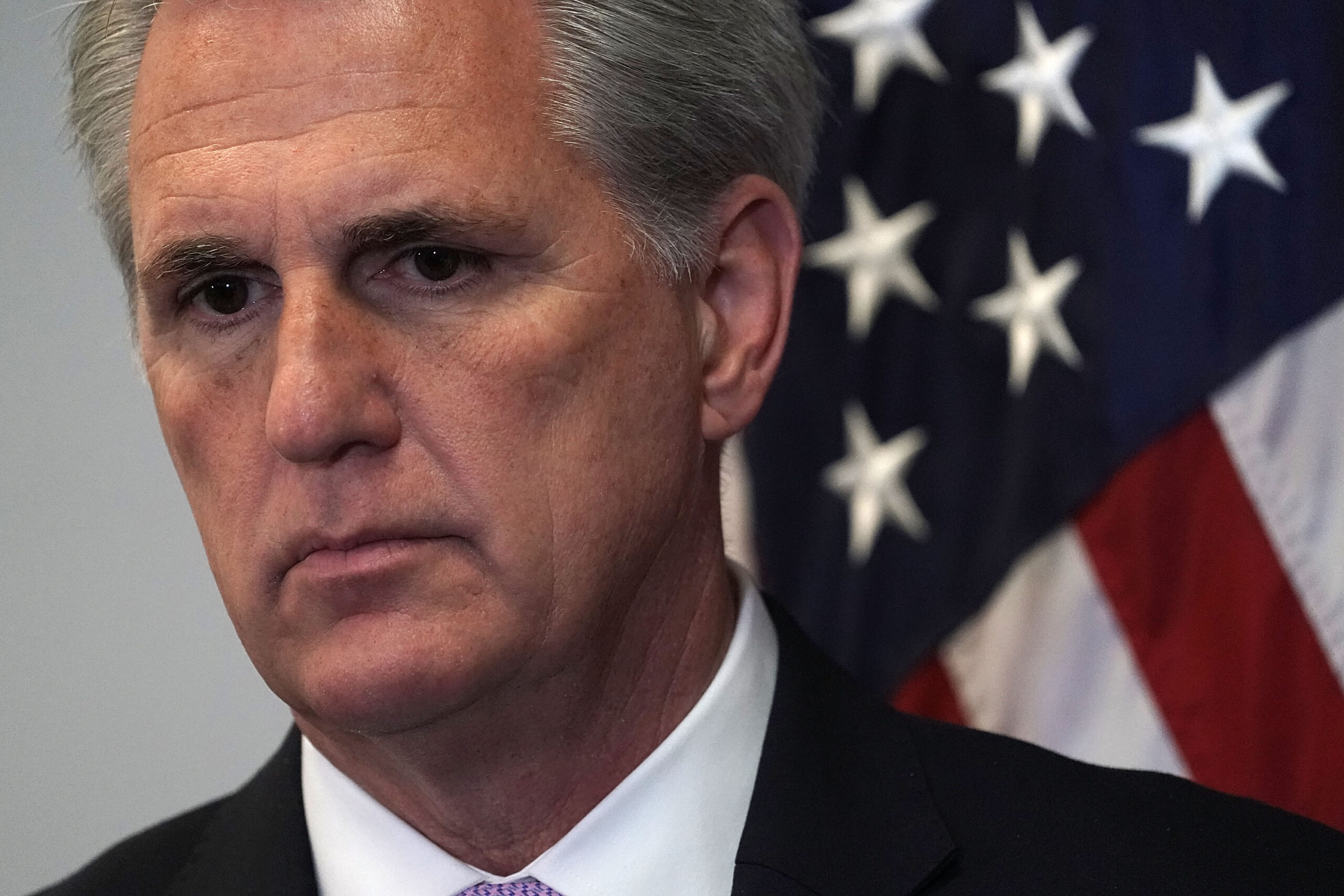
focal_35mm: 400
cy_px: 448
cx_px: 672
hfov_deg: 5.2
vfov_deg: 3.4
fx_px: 14933
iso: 6400
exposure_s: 1/500
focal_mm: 400
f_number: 5.6
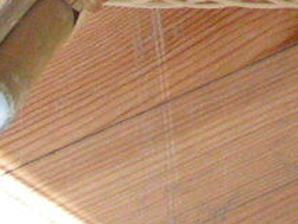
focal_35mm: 227
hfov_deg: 8.6
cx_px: 418
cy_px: -408
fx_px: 1956
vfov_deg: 6.1
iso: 160
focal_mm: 5.8
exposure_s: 1/40
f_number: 2.8
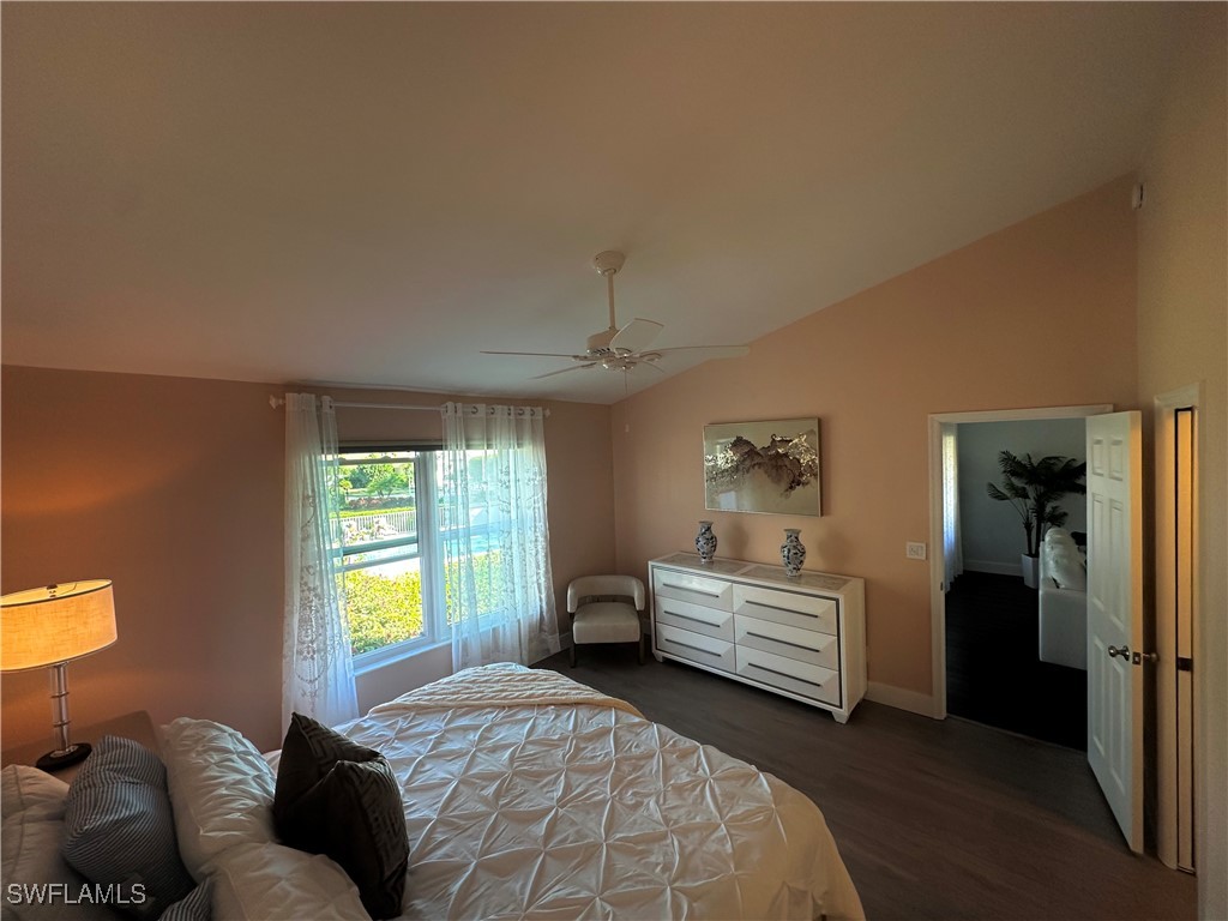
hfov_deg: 102.1
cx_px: 614
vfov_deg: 85.7
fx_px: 497
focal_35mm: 14
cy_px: 460
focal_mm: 2.22
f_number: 2.2
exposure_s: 1/120
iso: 160
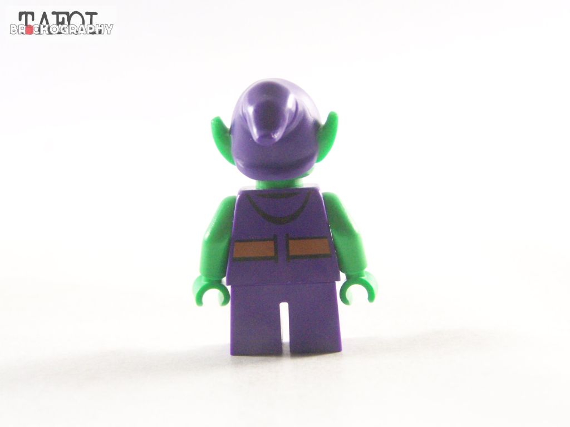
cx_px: 285
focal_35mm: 67
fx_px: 1103
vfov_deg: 21.9
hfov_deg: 29.0
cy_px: 214
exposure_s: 1/60
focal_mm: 11.1
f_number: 3.2
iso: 400
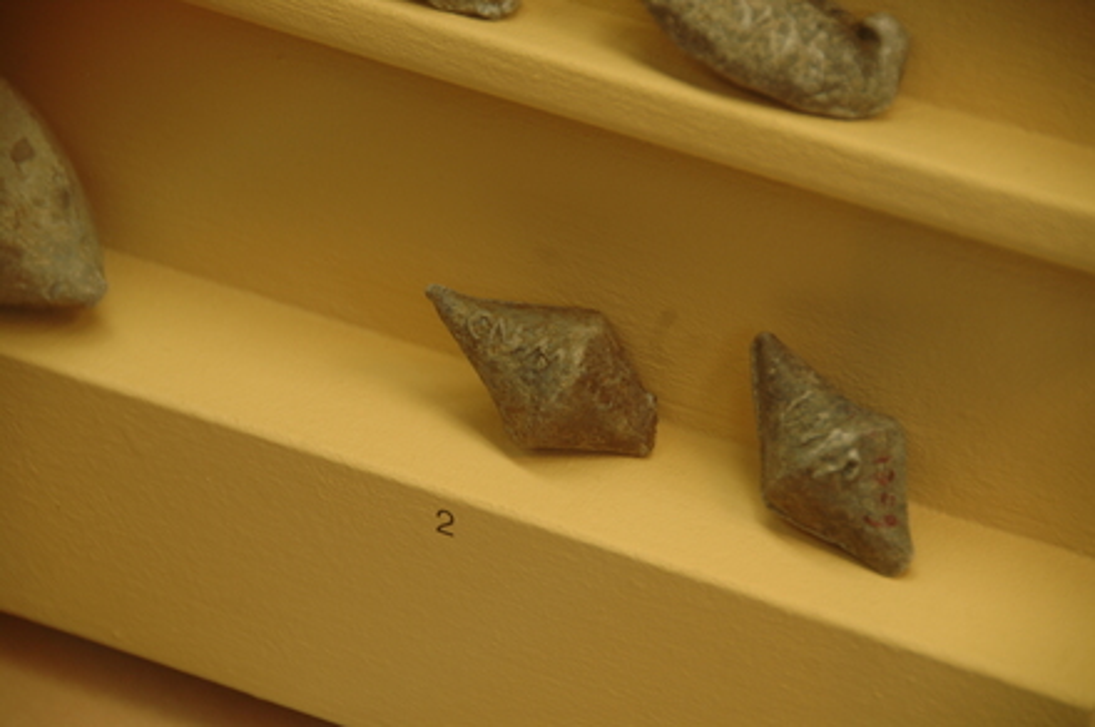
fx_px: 9112
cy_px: 364
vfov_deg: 4.6
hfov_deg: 6.9
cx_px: 548
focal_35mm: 300
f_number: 5.6
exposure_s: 1/6
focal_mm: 200
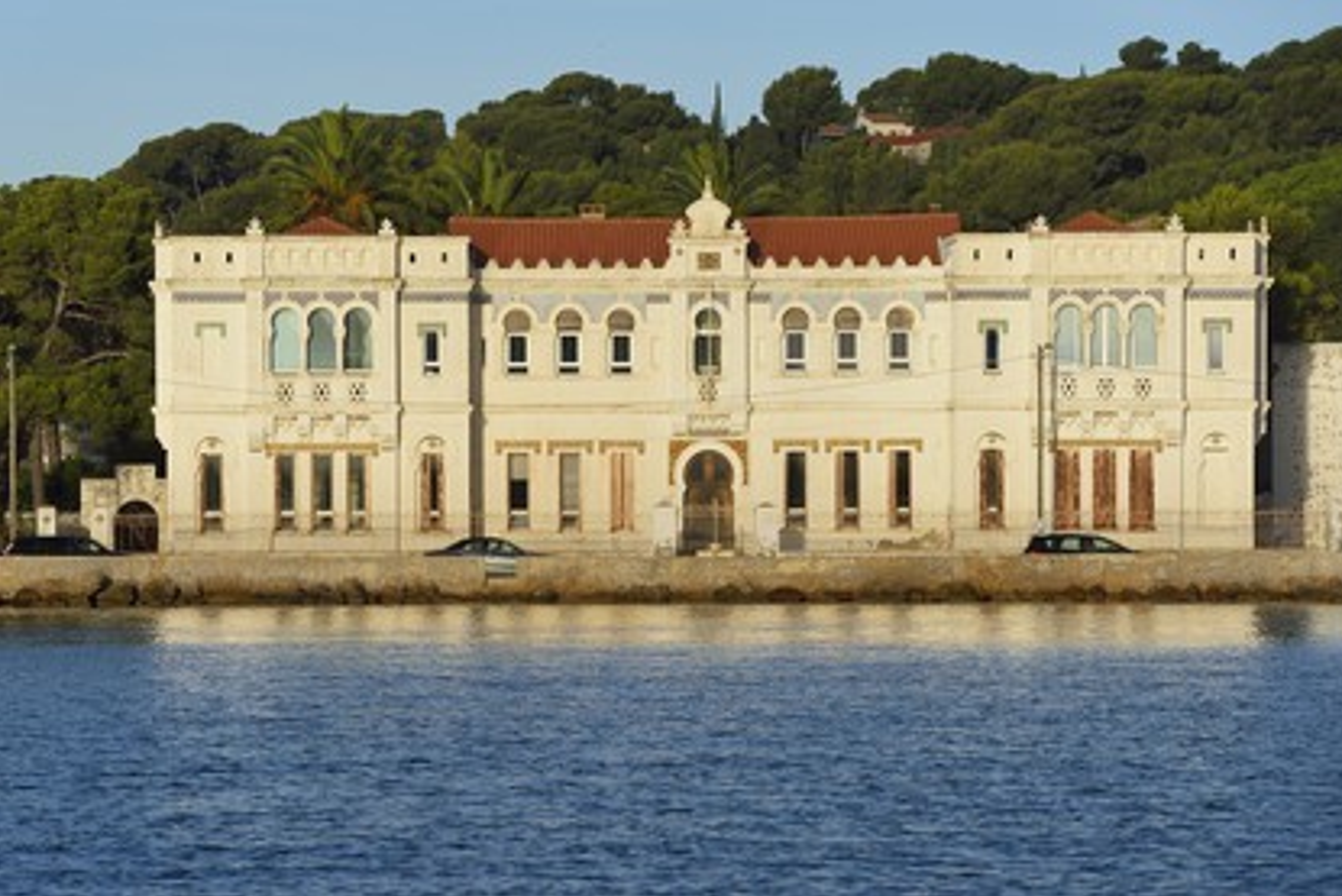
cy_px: 450
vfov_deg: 6.8
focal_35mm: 202
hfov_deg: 10.2
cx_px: 674
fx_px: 7532
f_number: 11
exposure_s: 1/400
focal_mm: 200
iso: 200
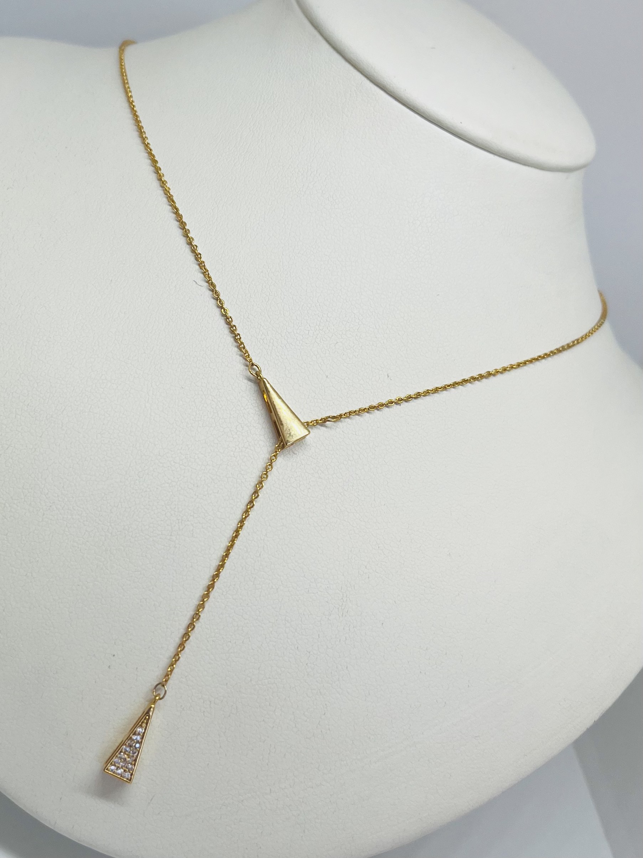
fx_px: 644
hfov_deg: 53.1
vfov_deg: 67.3
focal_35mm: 26
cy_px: 429
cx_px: 322
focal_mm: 5.1
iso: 50
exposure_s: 1/415
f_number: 1.6
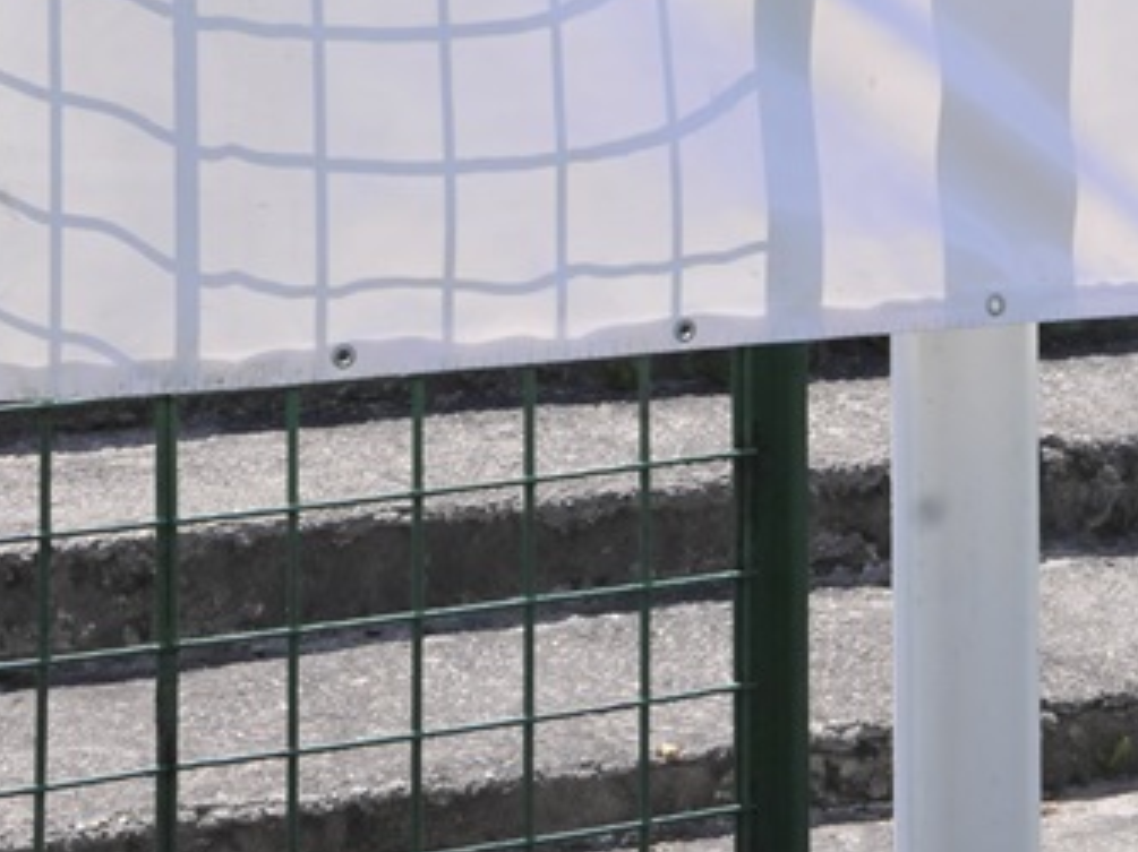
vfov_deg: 9.7
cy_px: -166
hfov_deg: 12.9
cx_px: 1240
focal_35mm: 150
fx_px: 4944
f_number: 13
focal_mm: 35
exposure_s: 1/640
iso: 800
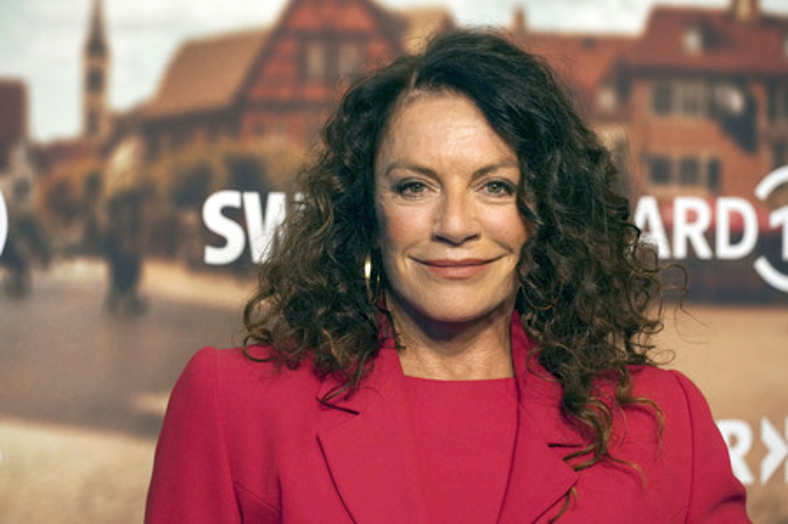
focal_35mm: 116
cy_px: 262
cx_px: 394
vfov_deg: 11.8
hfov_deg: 17.7
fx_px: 2537
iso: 2500
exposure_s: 1/250
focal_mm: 116
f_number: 4.5
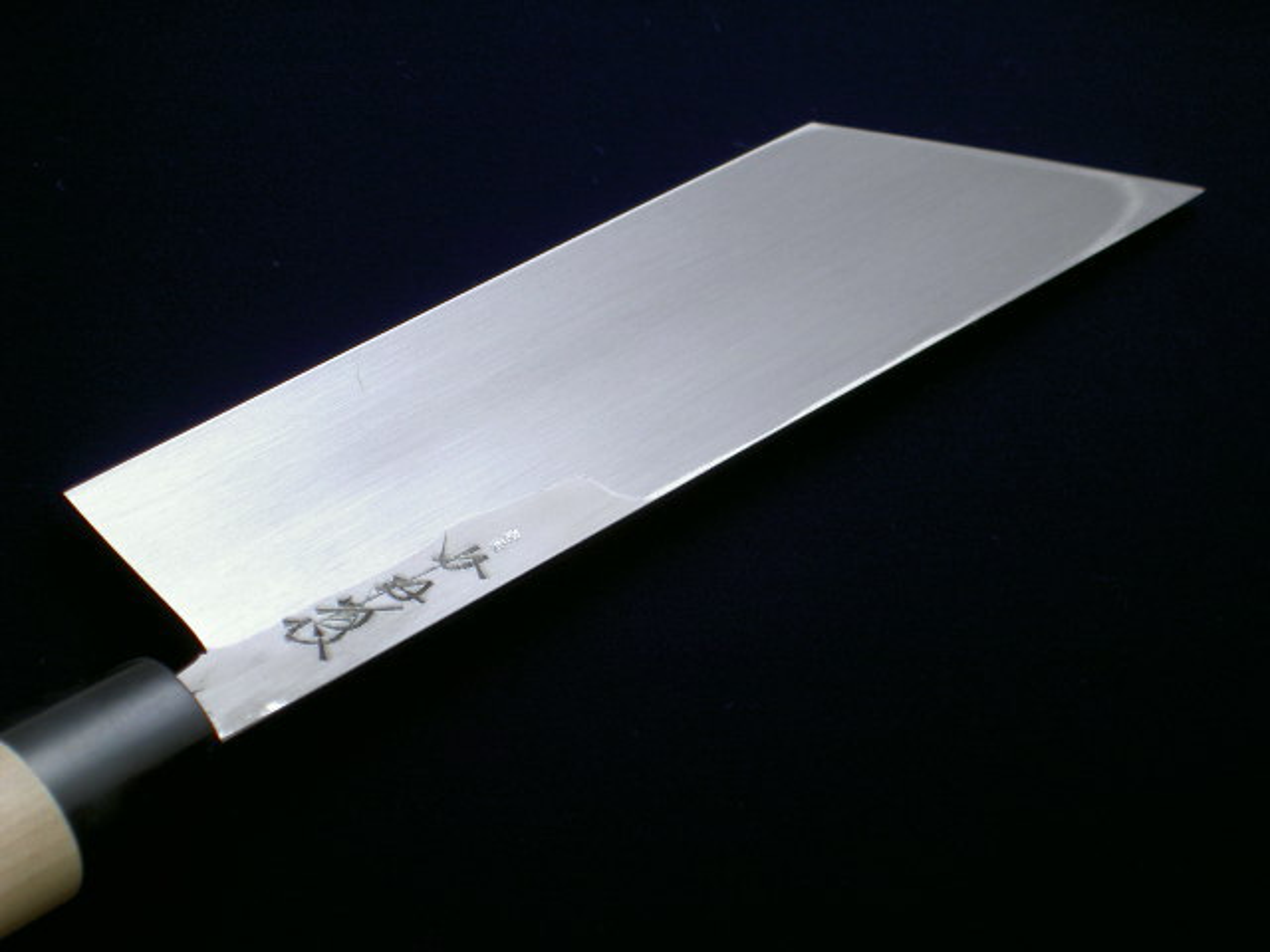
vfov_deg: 12.8
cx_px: 635
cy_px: 476
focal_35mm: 116
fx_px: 4256
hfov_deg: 17.0
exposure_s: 1/12.1
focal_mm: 24
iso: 100
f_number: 4.9
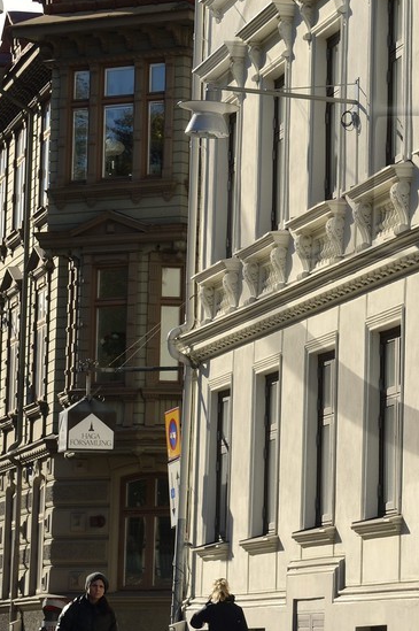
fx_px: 3061
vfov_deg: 11.7
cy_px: 118
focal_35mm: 175
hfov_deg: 7.7
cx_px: 542
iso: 200
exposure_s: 1/320
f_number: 10
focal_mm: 60
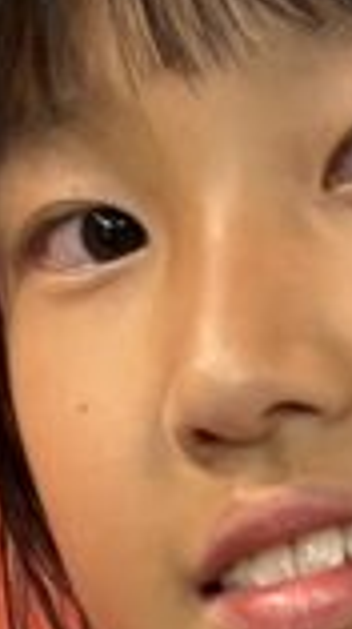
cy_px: 1062
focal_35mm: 185
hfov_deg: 6.4
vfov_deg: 11.0
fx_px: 3078
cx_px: 568
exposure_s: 1/30
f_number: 1.6
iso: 500
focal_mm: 5.1
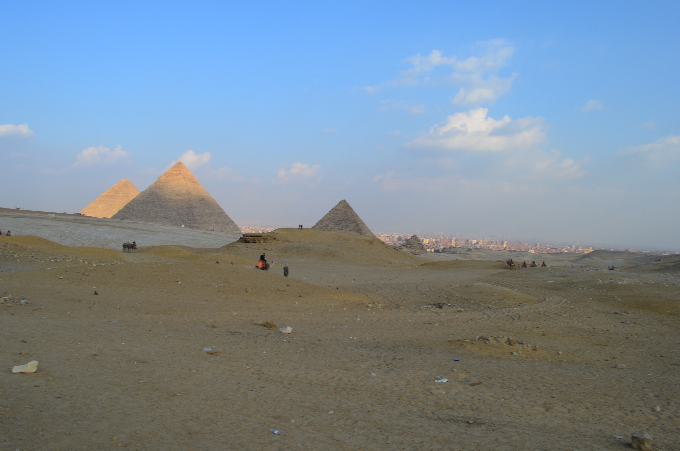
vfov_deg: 46.2
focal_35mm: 28
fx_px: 528
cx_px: 328
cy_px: 217
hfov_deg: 65.6
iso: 125
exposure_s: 1/125
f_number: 11
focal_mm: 18
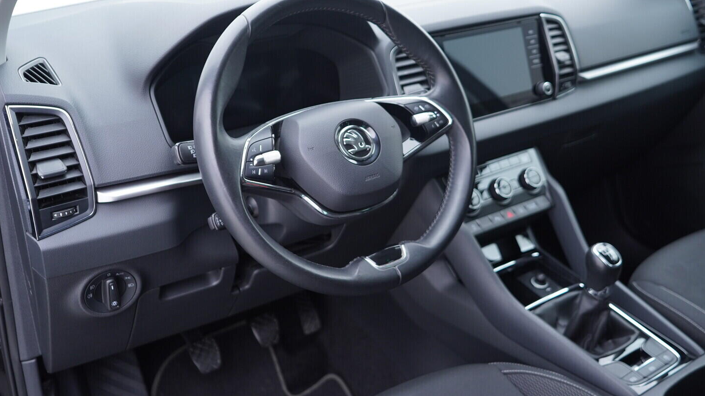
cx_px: 354
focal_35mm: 38
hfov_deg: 52.8
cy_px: 165
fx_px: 710
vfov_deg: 31.1
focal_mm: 24
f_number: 2.8
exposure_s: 1/40
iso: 250
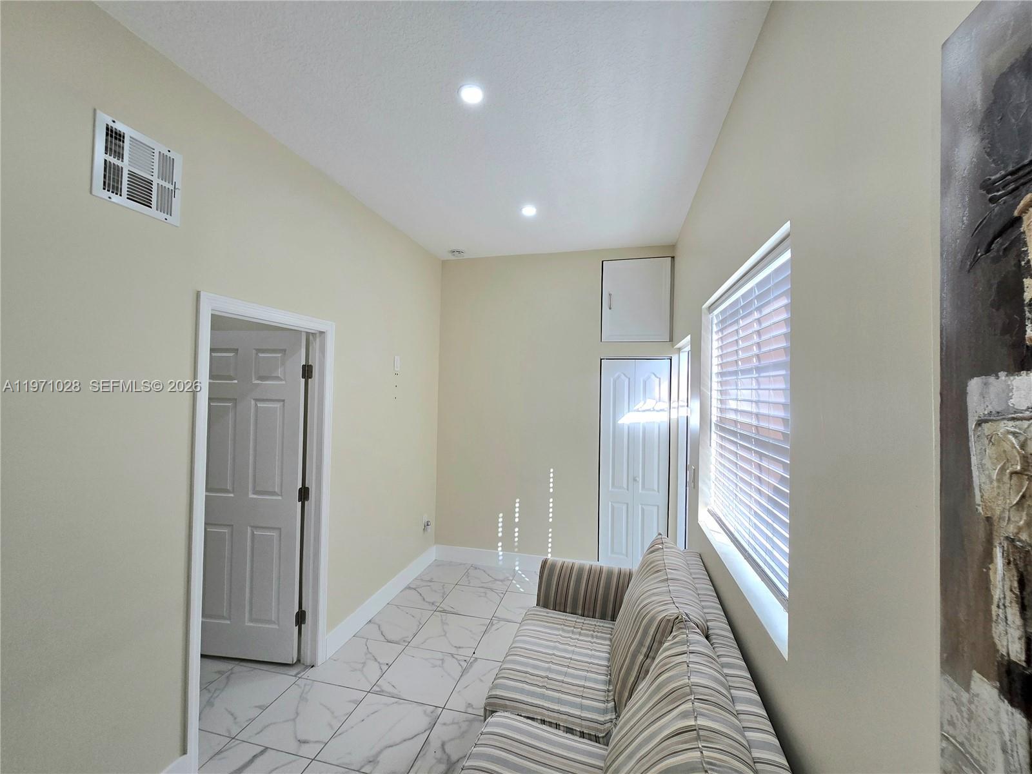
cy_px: 387
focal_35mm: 13
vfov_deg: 89.9
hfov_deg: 106.2
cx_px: 516
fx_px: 388
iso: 50
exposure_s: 1/120
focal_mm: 2.2
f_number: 2.2
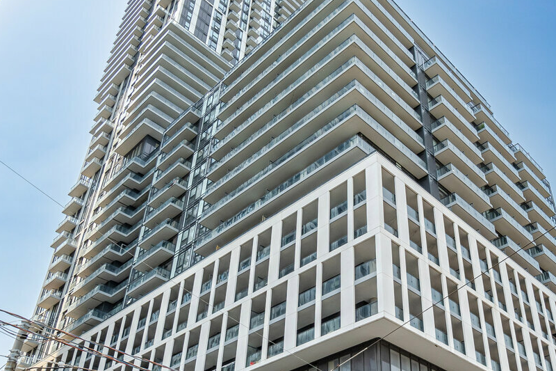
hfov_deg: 52.6
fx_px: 556
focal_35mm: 36
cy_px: 268
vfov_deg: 36.2
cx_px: 347
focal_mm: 10
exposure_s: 1/400
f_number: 7.1
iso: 50
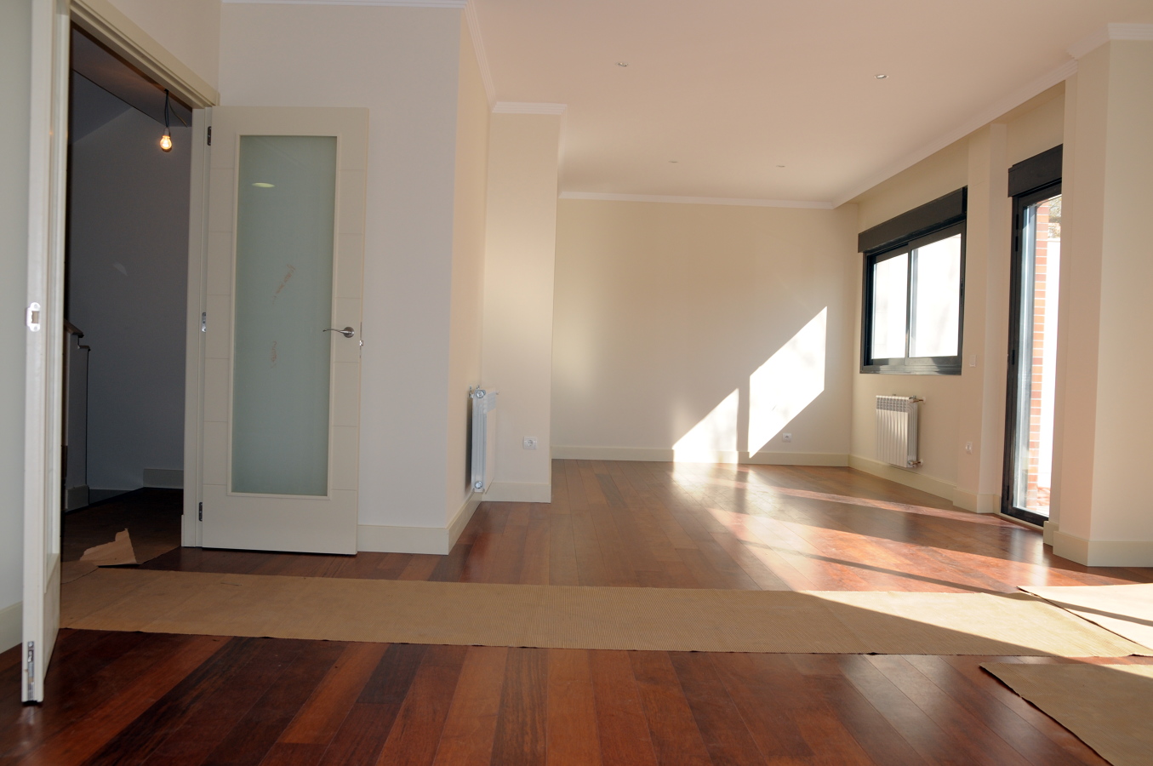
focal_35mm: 32
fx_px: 1008
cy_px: 383
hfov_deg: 59.5
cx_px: 576
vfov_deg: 41.6
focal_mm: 21
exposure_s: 1/250
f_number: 5
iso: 200
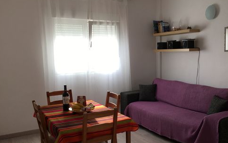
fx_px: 236
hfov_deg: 51.3
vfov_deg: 33.5
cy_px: 85
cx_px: 134
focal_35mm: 38
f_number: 2.2
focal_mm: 4.15
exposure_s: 1/100
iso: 25
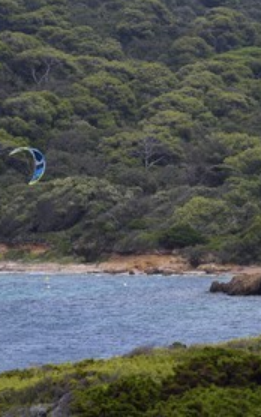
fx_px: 3502
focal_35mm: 308
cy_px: 208
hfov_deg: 4.3
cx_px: 100
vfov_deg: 6.8
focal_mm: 200
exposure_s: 1/1600
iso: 200
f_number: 4
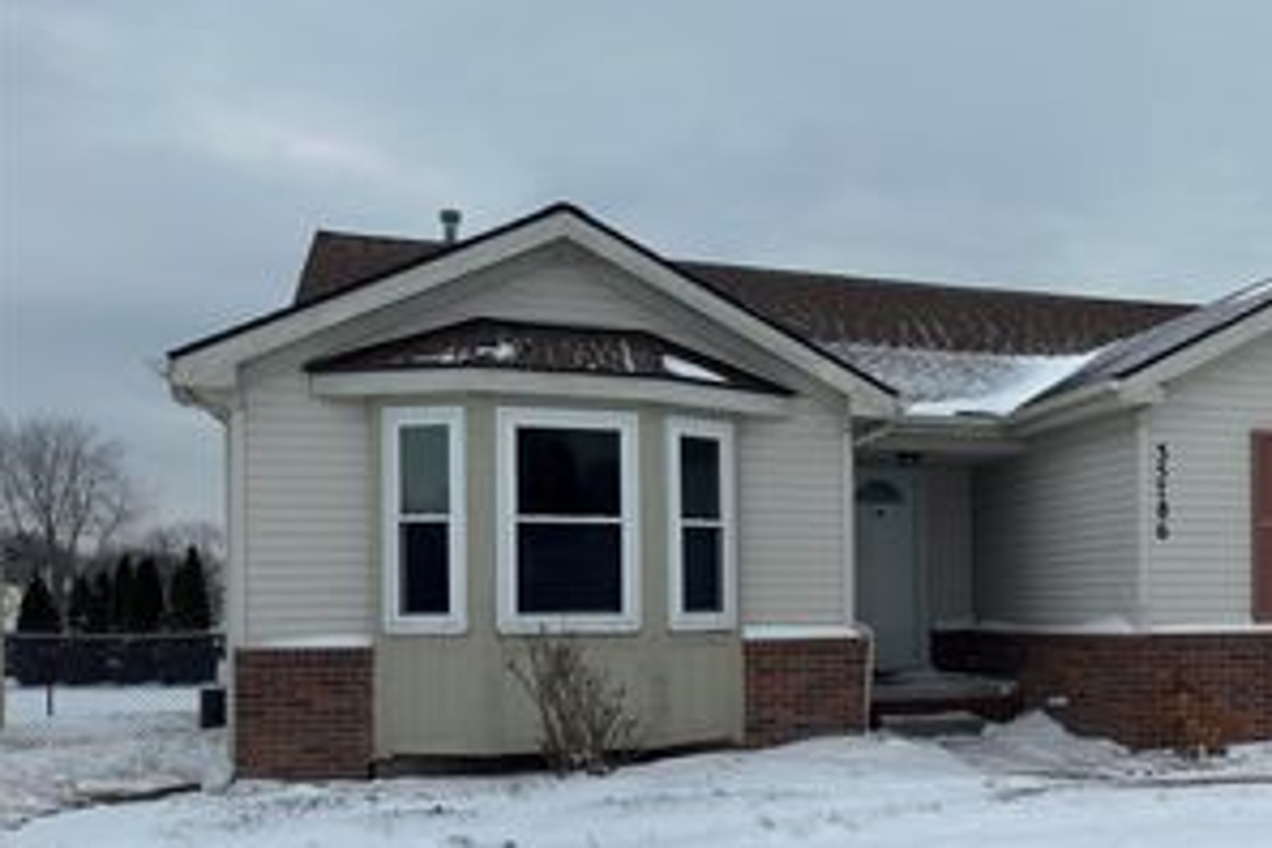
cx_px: 1058
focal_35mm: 42
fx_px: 1484
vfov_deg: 31.5
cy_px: 593
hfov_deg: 43.7
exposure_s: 1/3058
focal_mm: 6.86
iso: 100
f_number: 1.78
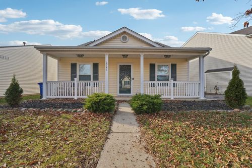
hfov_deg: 96.8
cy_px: 84
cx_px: 126
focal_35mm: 16
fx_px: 112
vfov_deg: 73.7
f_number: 6.3
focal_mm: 16
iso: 100
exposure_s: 1/200
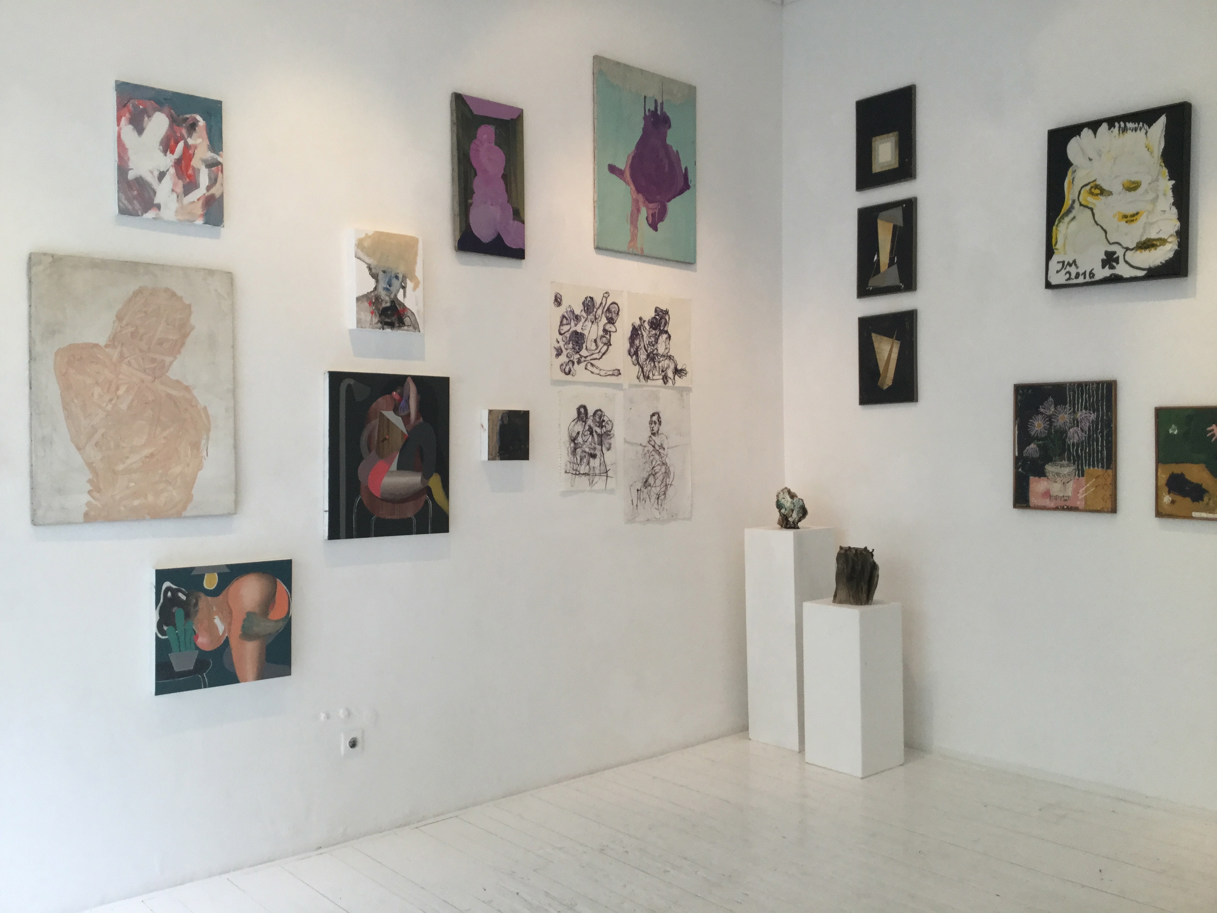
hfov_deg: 58.4
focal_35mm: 31
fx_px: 1090
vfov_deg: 45.4
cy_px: 456
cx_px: 608
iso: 32
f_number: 2.4
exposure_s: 1/33
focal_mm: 3.3
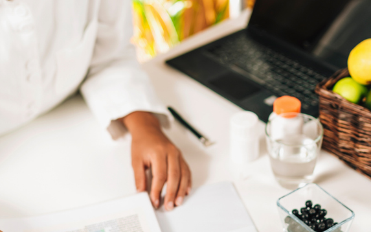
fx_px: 789
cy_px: 102
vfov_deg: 16.7
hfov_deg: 26.4
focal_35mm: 78
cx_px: 212
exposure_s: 1/160
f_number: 2
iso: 64
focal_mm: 35
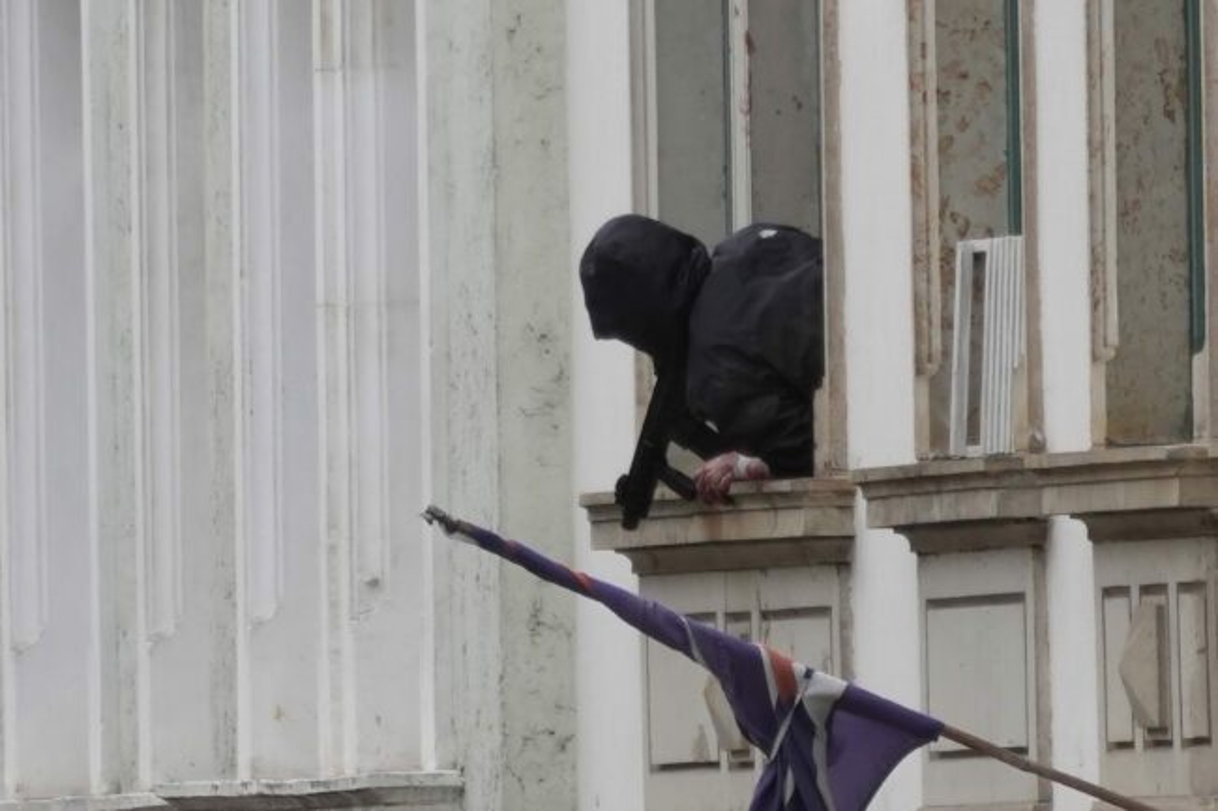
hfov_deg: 7.2
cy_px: 406
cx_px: 609
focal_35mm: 287
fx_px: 9707
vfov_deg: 4.8
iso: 640
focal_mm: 287
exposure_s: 1/320
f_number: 6.3
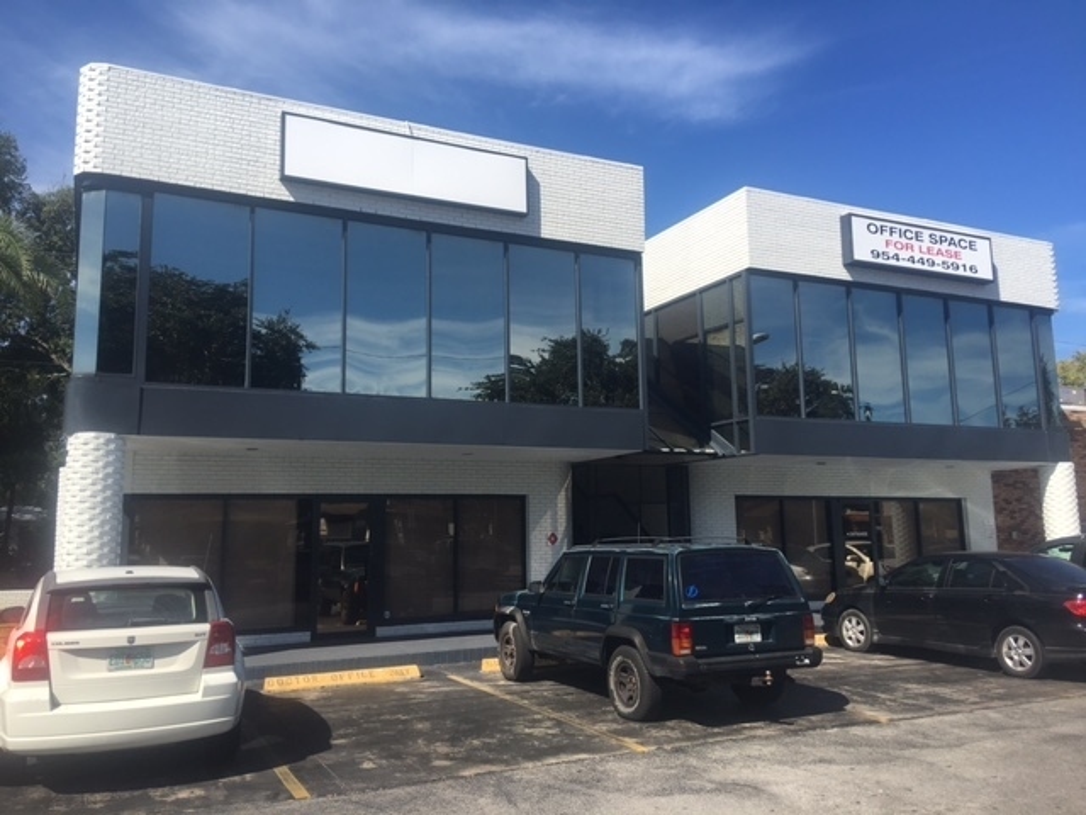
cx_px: 543
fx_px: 910
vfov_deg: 48.2
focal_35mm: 29
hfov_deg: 61.7
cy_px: 408
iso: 25
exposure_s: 1/1425
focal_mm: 4.15
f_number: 2.2
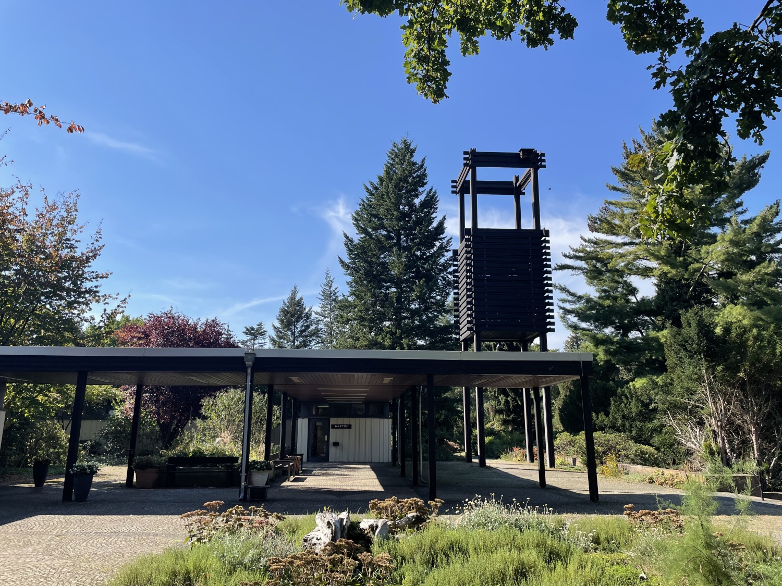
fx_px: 587
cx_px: 391
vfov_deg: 53.1
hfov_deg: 67.3
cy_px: 293
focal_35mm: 26
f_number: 1.6
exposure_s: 1/2747
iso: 32
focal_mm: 4.2
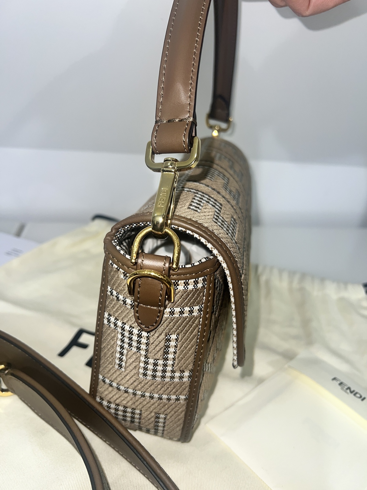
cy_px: 245
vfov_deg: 67.3
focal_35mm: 26
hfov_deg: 53.1
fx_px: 368
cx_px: 184
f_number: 1.5
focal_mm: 5.7
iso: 32
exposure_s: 1/66
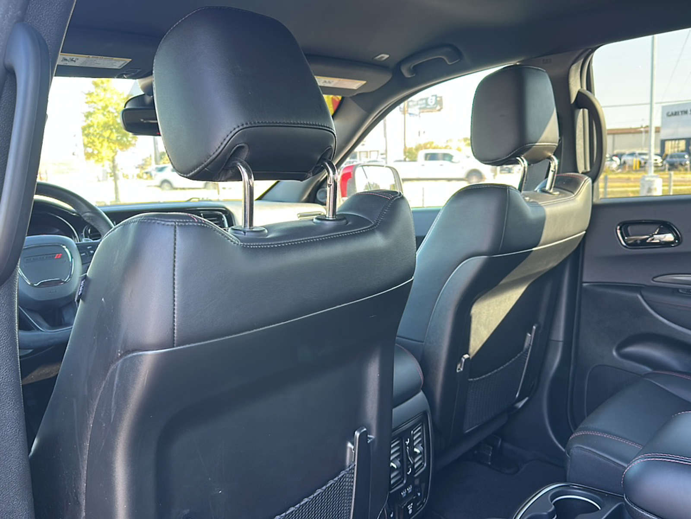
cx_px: 346
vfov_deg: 54.9
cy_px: 260
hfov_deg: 69.4
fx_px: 499
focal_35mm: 25
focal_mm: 6.86
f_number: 1.78
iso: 125
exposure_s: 1/81
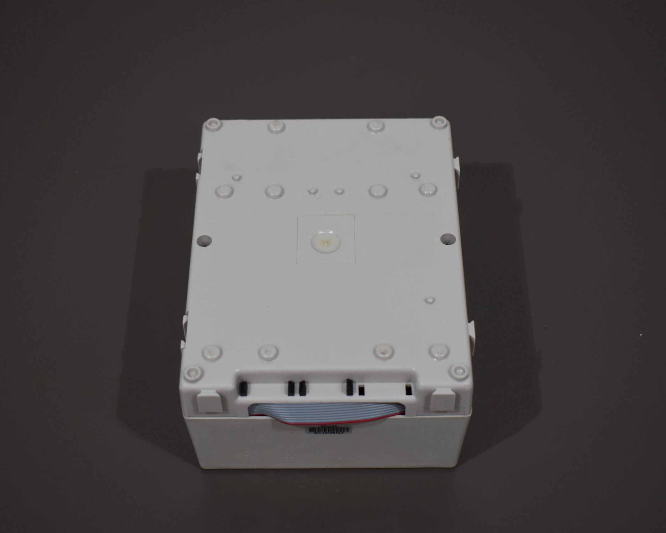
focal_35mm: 61
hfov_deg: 31.0
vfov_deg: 25.0
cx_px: 324
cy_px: 267
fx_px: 1202
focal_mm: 36
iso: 560
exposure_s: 1/250
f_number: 4.8
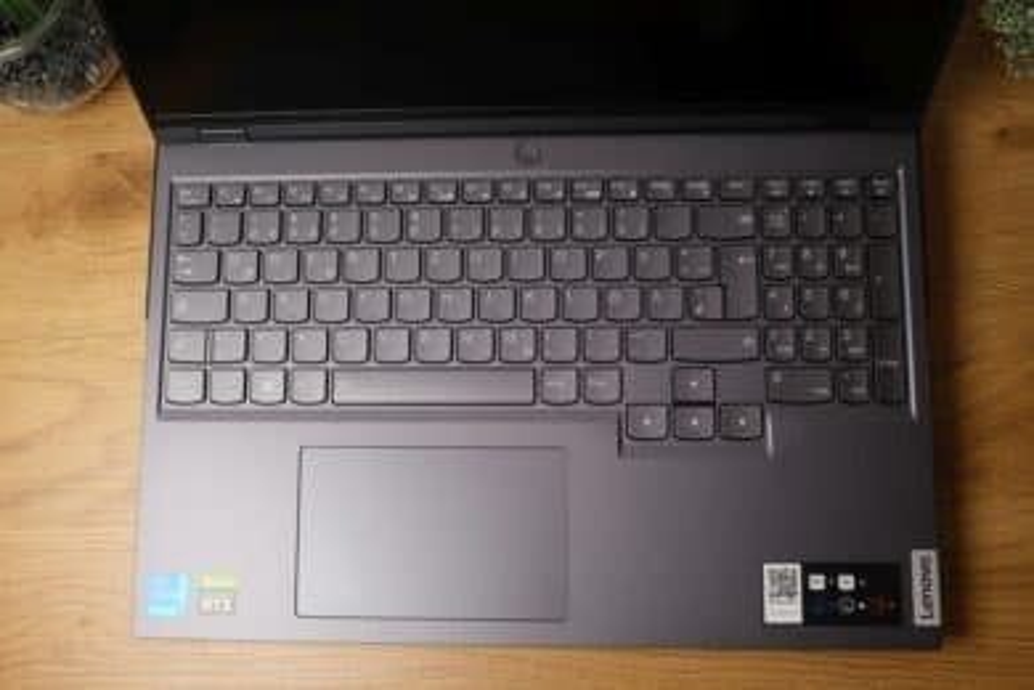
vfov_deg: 38.9
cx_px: 517
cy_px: 345
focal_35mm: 34
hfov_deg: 55.8
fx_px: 976
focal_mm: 22.7
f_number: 8
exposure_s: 1/40
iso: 320
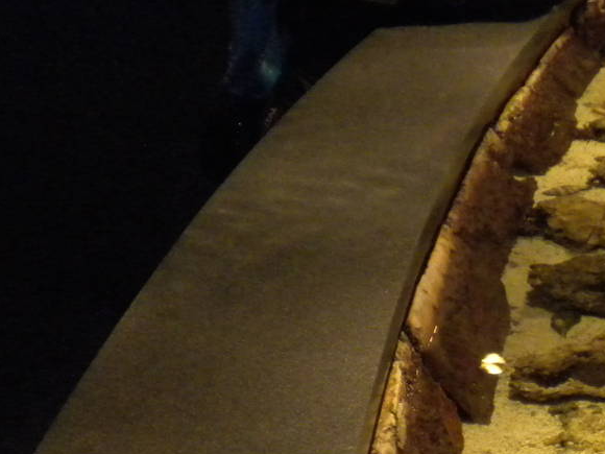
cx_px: 649
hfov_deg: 18.6
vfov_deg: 14.2
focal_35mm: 102
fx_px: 1783
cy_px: 475
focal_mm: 6.6
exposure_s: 1/22.6
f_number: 3.5
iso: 400
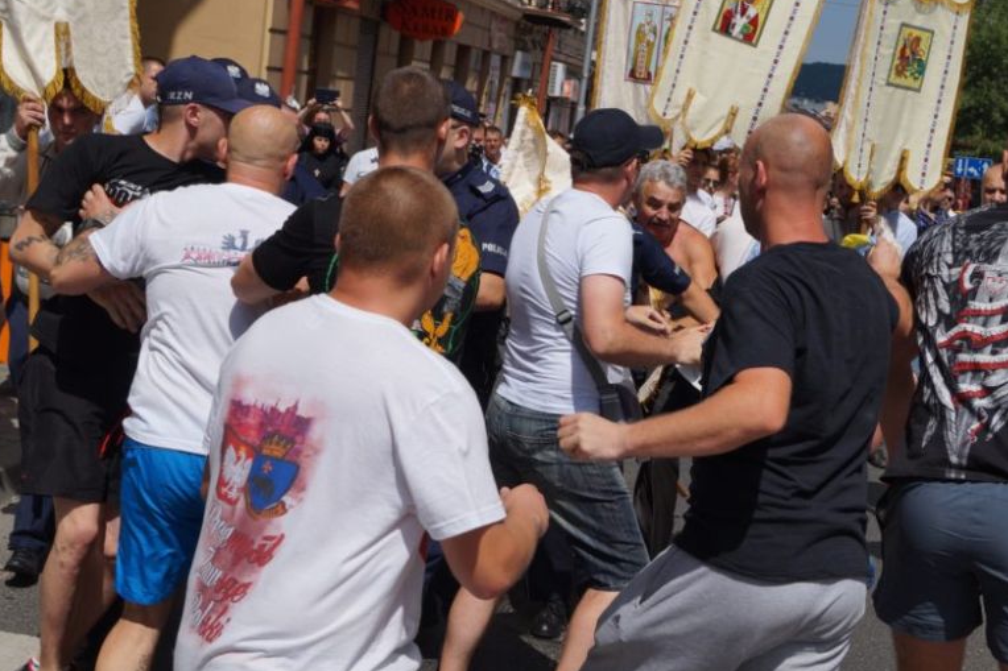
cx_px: 596
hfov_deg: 36.1
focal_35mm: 55
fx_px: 1540
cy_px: 378
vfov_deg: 24.6
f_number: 9
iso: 100
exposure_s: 1/800
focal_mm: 28
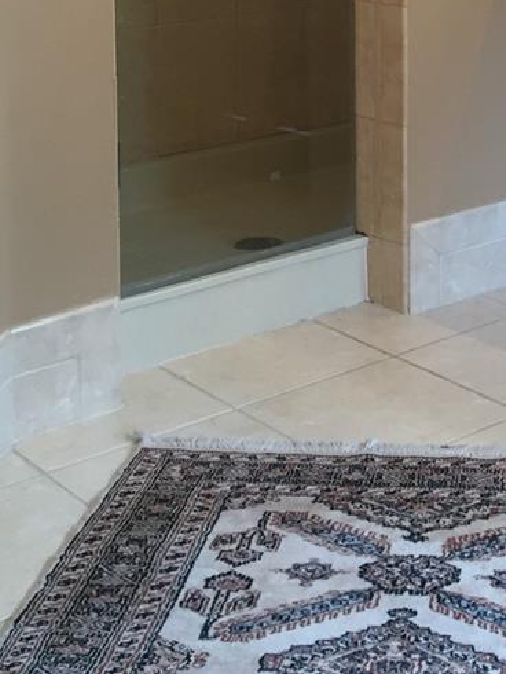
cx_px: 465
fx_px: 1383
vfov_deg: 25.2
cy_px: -91
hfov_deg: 20.3
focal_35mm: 71
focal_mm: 4.15
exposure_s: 1/30
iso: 80
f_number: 2.2
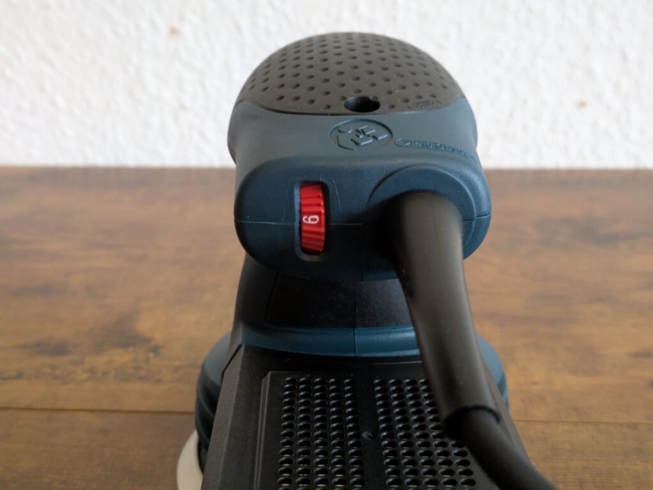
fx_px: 963
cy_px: 245
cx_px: 326
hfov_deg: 37.5
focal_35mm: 51
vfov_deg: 28.6
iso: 754
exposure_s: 1/25
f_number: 1.89
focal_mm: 5.43
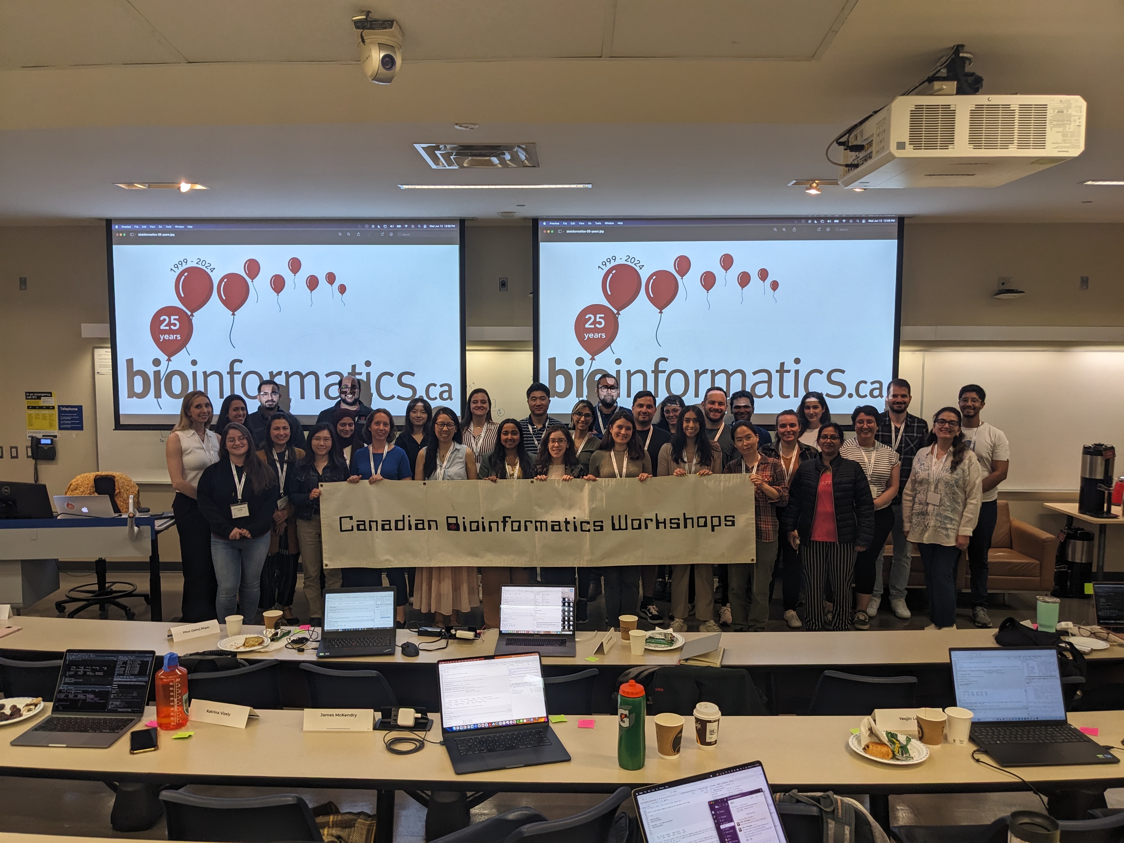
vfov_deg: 51.4
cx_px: 562
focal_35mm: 27
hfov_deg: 65.3
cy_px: 422
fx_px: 877
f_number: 1.73
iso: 70
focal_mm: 4.38
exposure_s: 1/90
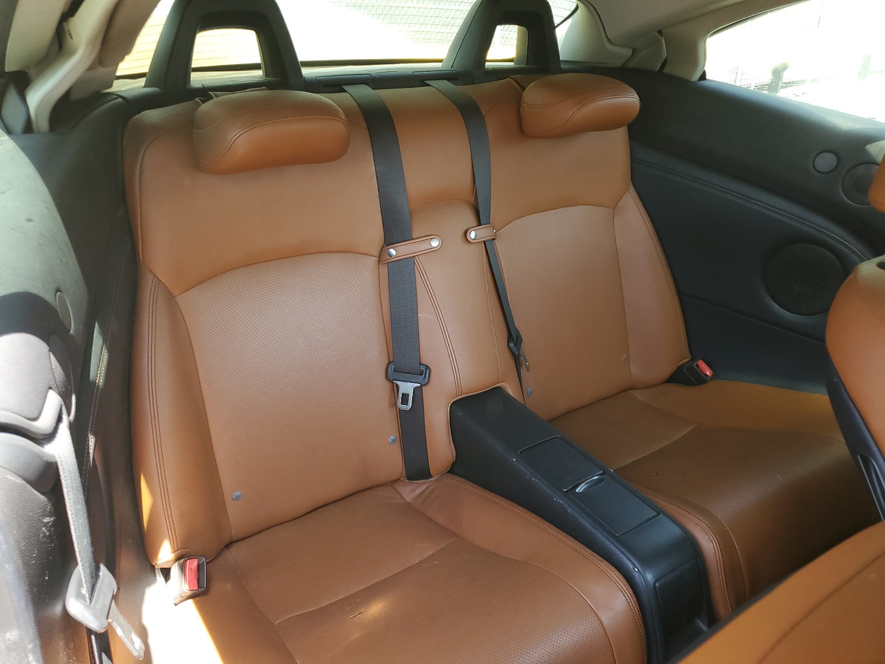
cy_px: 332
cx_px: 442
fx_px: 665
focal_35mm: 26
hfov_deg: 67.3
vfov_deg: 53.1
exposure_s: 1/120
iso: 87
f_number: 1.5
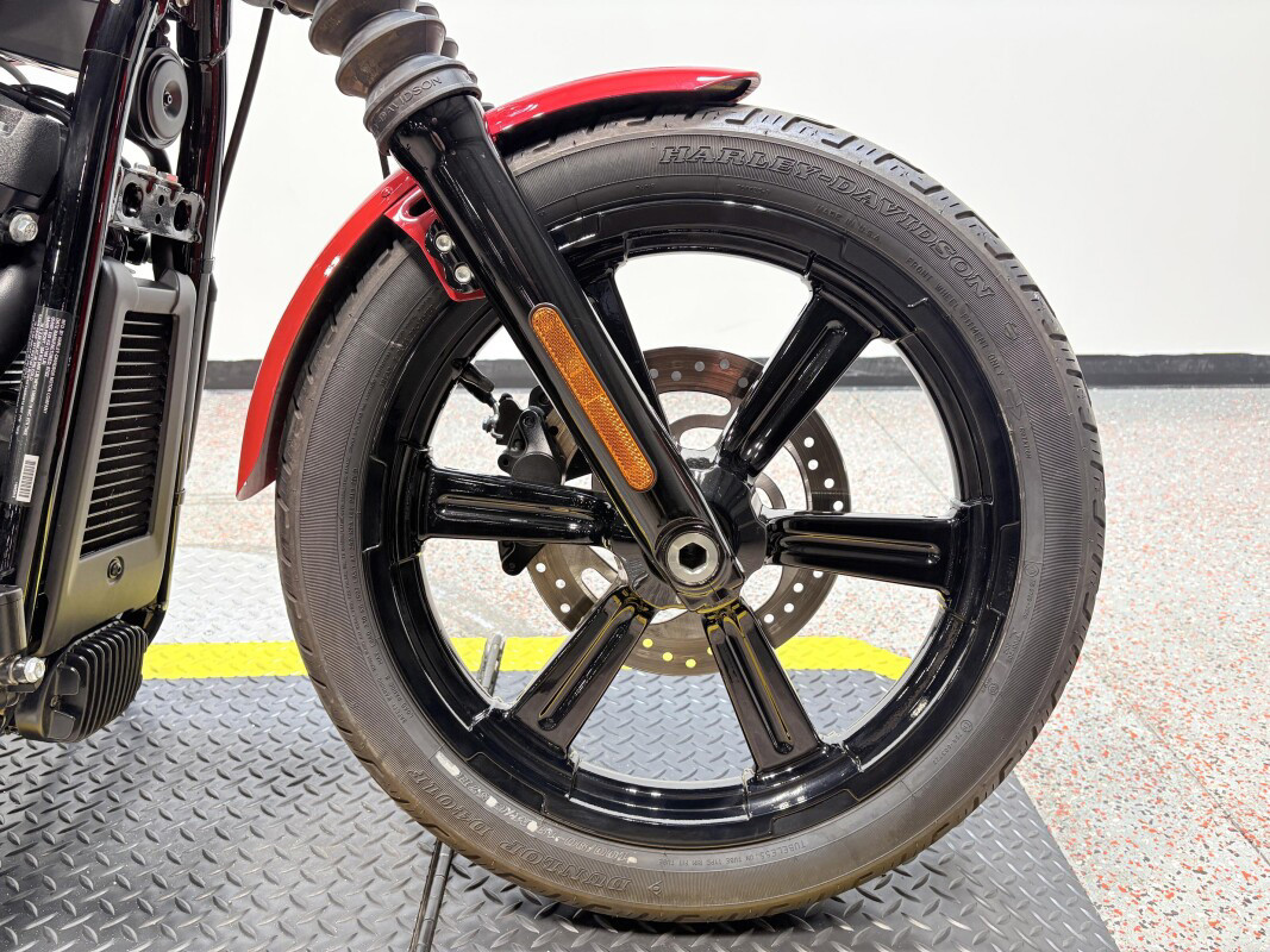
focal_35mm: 26
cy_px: 476
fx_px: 954
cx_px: 635
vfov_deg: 53.1
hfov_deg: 67.3
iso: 100
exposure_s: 1/120
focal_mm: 5.96
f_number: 1.6
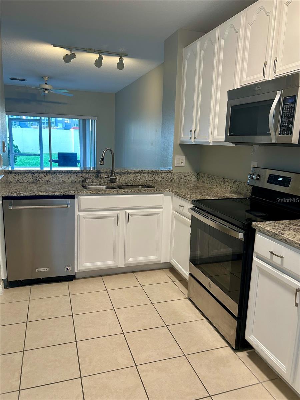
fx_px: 300
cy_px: 200
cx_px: 150
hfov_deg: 53.1
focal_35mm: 26
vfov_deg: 67.3
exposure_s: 1/60
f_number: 1.5
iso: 125
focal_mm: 5.7
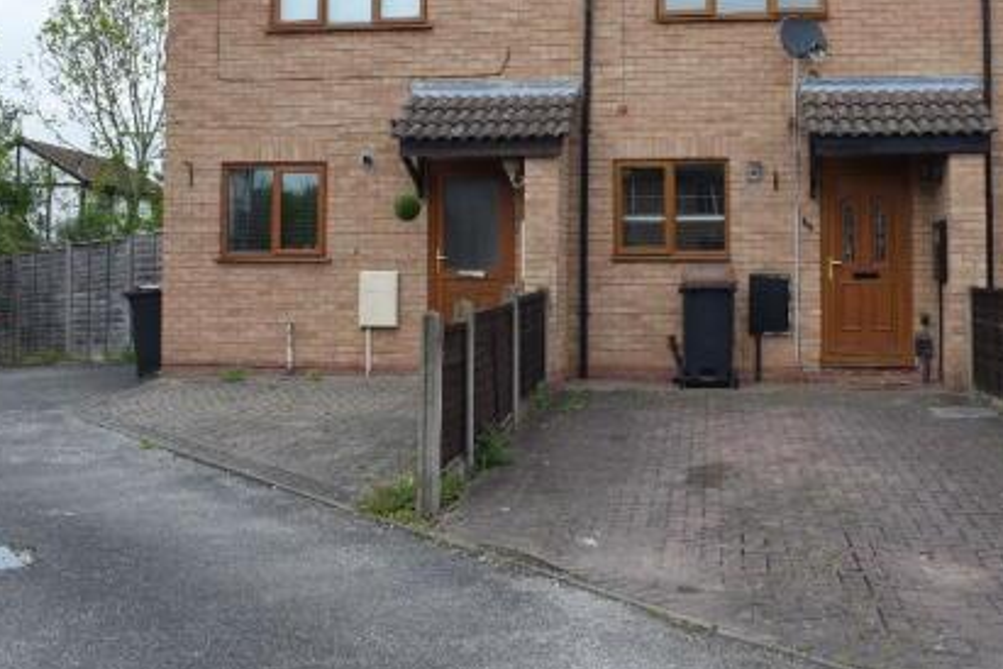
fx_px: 1198
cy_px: 201
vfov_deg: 30.9
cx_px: 548
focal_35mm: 43
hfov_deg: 45.4
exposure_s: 1/250
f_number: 8
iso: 280
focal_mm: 18
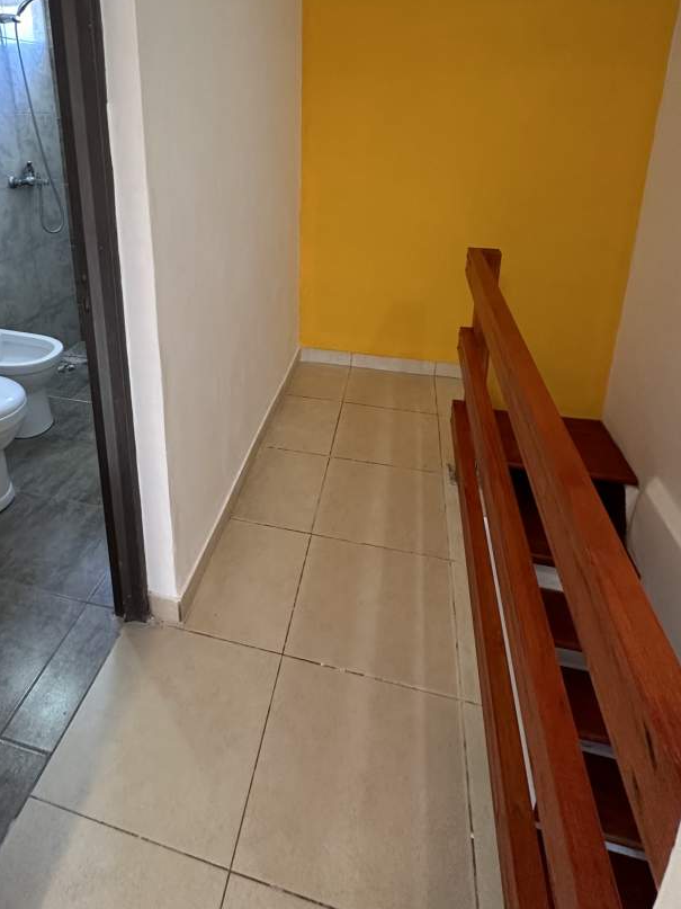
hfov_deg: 62.5
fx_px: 551
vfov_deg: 75.5
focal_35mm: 21
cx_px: 255
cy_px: 275
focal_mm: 2.22
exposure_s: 1/50
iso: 250
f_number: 2.2
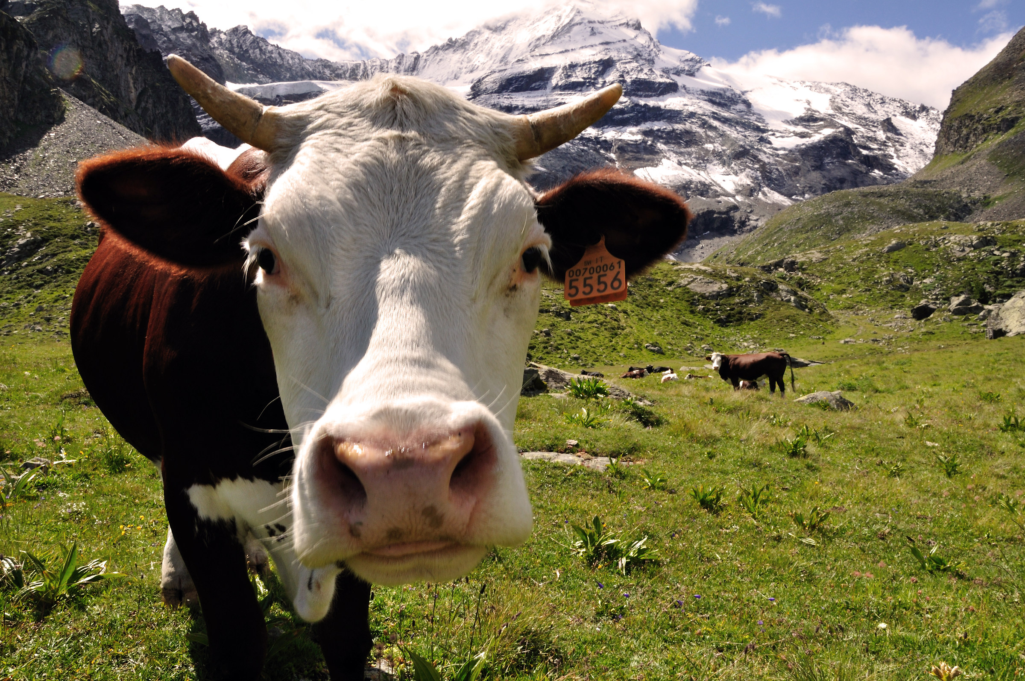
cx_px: 512
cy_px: 340
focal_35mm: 27
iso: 200
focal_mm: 18
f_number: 18
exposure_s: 1/100
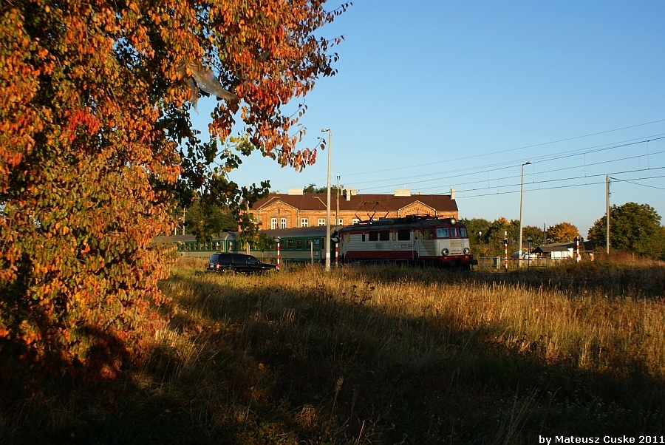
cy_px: 222
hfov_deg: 46.4
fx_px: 777
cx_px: 332
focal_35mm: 42
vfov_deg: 32.0
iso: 100
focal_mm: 28
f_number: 6.3
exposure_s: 1/200
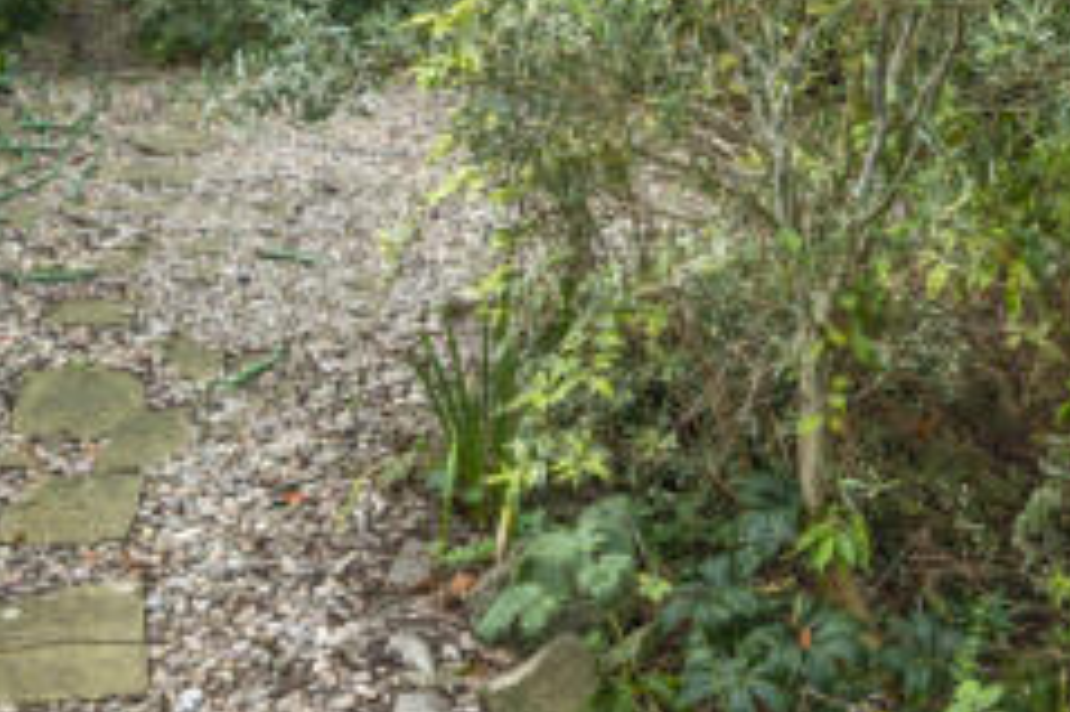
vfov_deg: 20.8
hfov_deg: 33.4
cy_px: -181
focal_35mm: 60
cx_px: 524
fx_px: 1782
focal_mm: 14
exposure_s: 1/80
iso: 200
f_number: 8
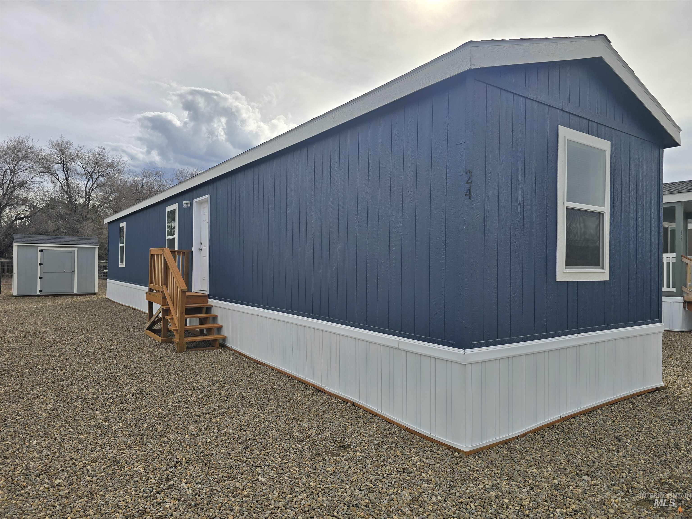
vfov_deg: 58.9
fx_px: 460
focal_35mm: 23
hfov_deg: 73.9
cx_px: 346
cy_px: 260
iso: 12
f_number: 1.7
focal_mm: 6.3
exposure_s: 1/1668
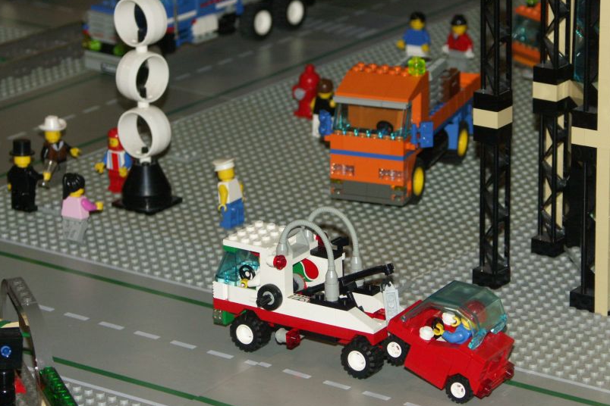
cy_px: 197
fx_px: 2558
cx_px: 322
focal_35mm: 151
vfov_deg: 9.1
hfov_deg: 13.6
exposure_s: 1/100
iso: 200
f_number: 3.5
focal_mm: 29.07
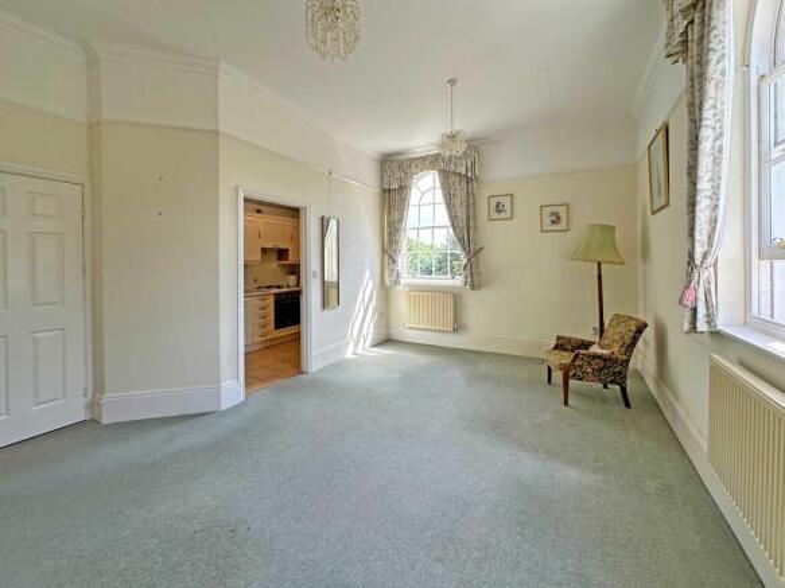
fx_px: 317
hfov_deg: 102.1
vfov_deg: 85.7
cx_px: 392
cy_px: 294
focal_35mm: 14
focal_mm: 2.22
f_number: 2.2
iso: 40
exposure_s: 1/260
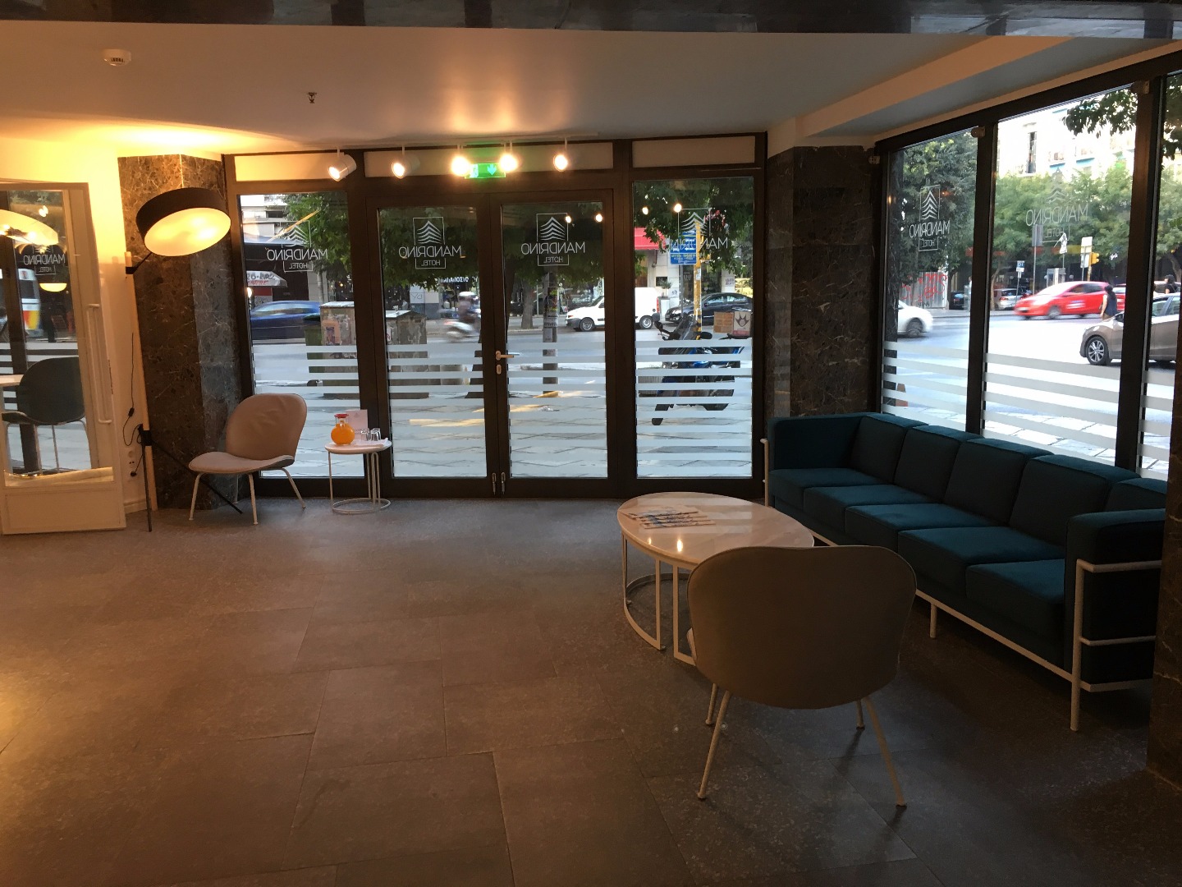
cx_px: 591
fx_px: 990
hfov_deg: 61.7
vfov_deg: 48.2
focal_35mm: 29
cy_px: 444
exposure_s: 1/33
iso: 100
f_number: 2.2
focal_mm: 4.15
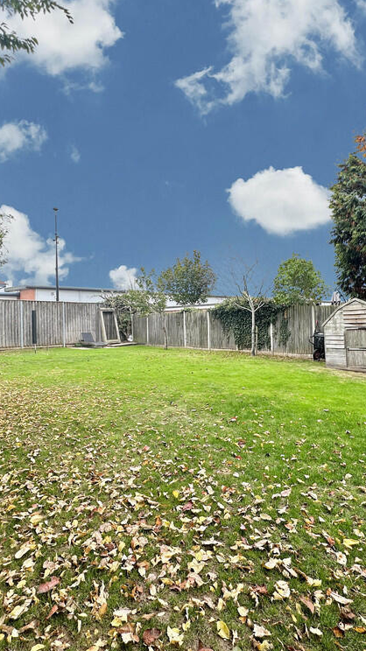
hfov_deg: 53.6
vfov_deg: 83.9
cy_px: 327
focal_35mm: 21
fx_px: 363
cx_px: 179
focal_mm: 2.22
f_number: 2.2
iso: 40
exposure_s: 1/143
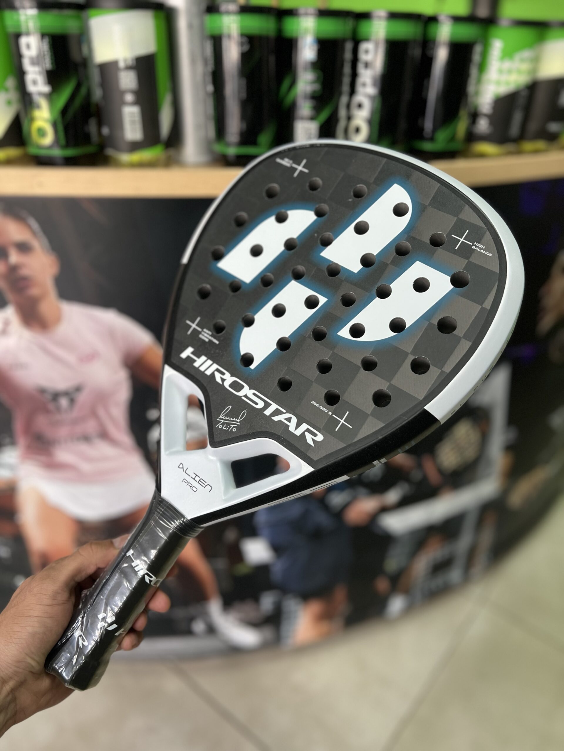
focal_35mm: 26
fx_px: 565
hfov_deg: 53.1
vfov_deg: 67.3
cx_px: 282
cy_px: 376
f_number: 1.5
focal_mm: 5.7
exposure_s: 1/121
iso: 100
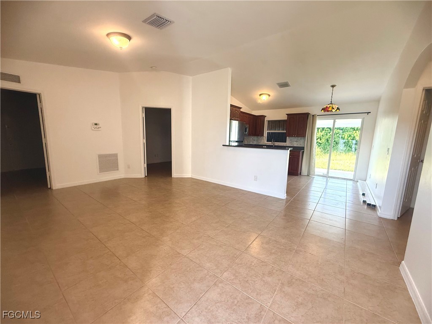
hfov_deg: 102.1
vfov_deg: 85.7
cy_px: 162
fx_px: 175
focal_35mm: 14
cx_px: 216
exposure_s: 1/120
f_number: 2.2
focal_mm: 2.22
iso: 250
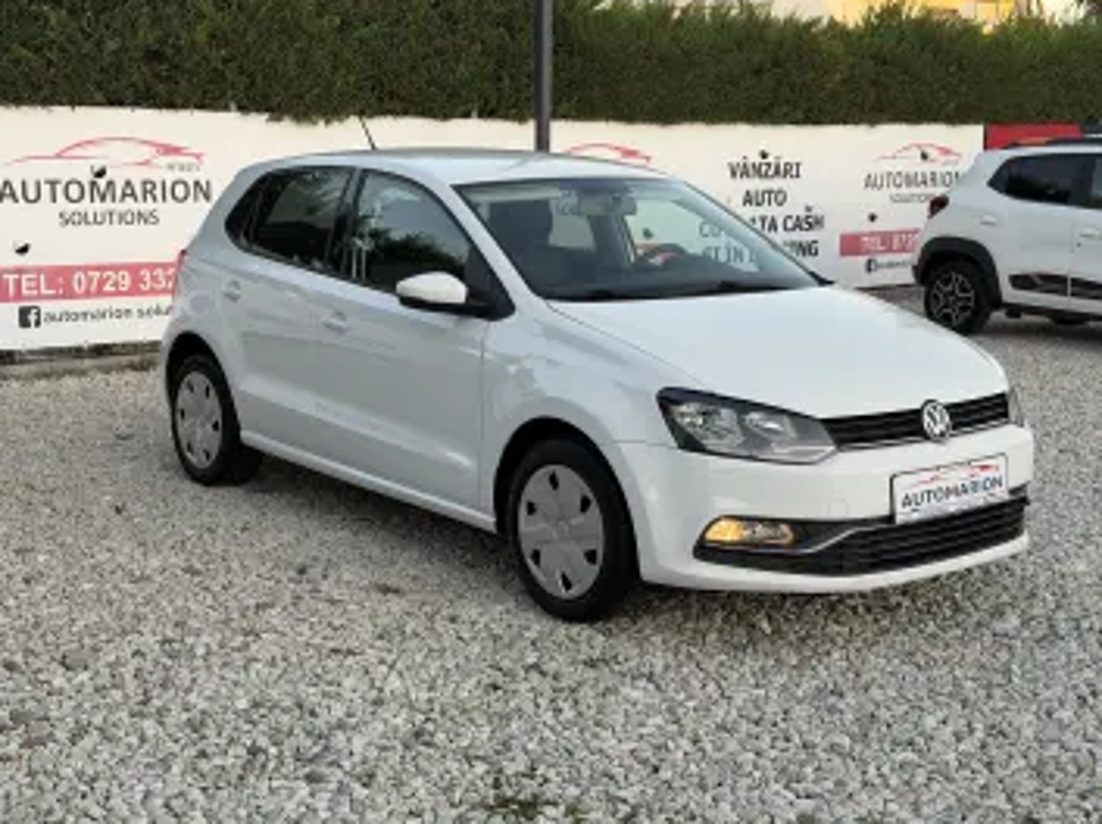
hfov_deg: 38.9
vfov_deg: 29.6
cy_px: 412
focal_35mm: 49
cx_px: 546
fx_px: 1558
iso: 64
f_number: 1.78
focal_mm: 6.76
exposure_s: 1/409
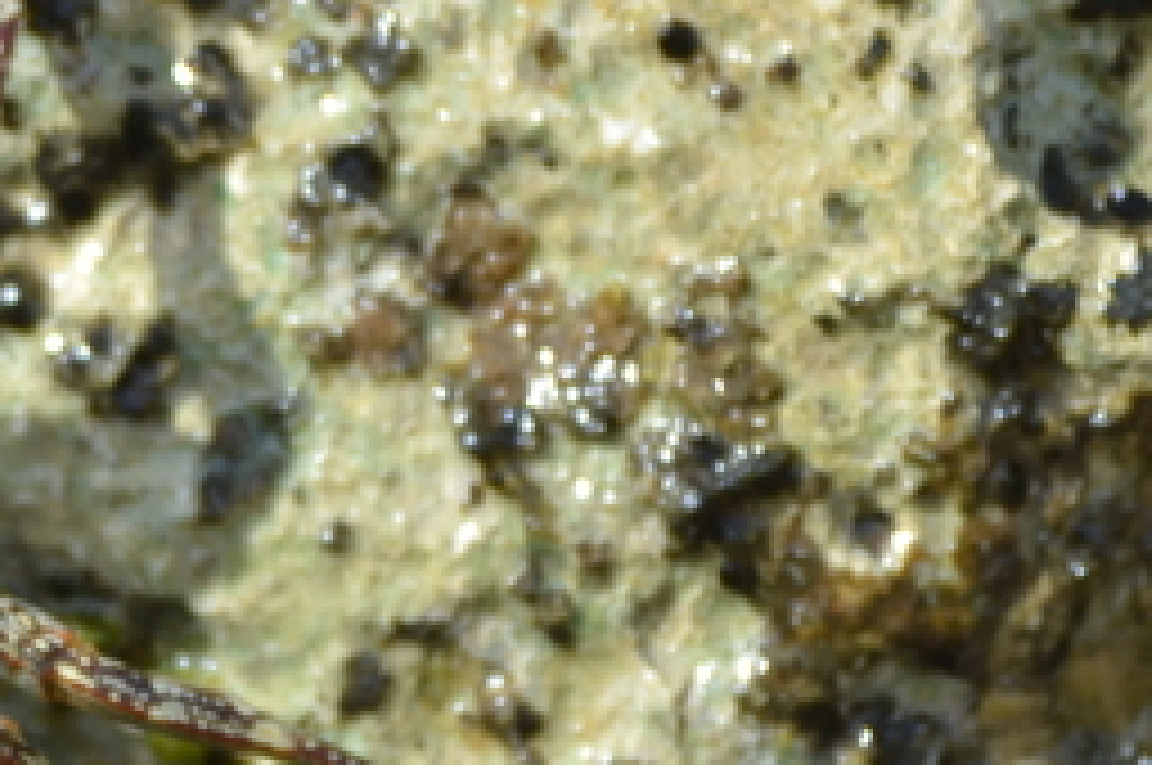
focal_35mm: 1392
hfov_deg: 1.5
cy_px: 691
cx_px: -315
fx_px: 44487
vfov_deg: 1.0
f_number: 5.3
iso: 250
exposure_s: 1/800
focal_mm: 340
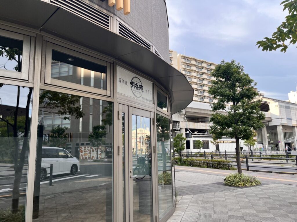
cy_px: 111
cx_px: 148
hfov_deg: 67.3
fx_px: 223
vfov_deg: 53.0
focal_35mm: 26
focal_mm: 5.1
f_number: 1.6
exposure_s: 1/489
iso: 50
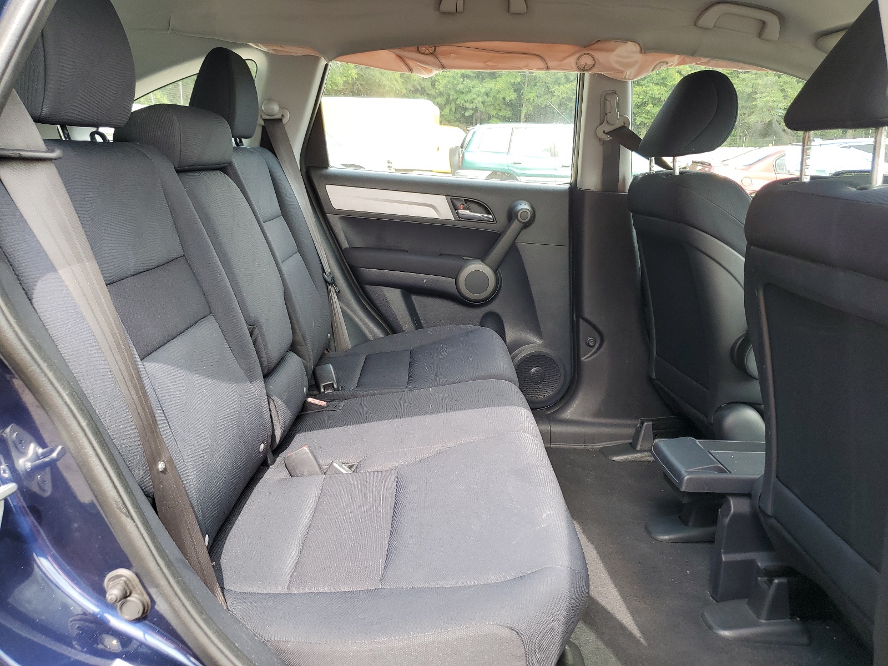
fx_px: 667
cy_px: 333
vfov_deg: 53.1
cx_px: 444
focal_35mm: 26
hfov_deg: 67.3
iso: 50
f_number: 1.5
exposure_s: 1/145
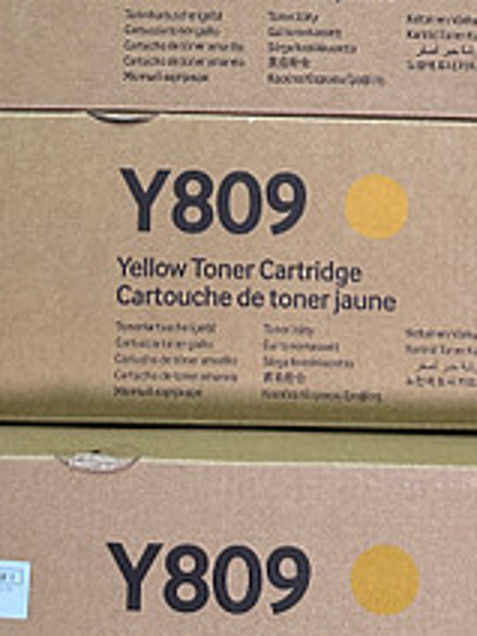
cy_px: -240
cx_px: 188
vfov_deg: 20.6
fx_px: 1562
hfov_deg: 17.3
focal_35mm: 85
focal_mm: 6.86
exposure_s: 1/120
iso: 200
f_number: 1.78
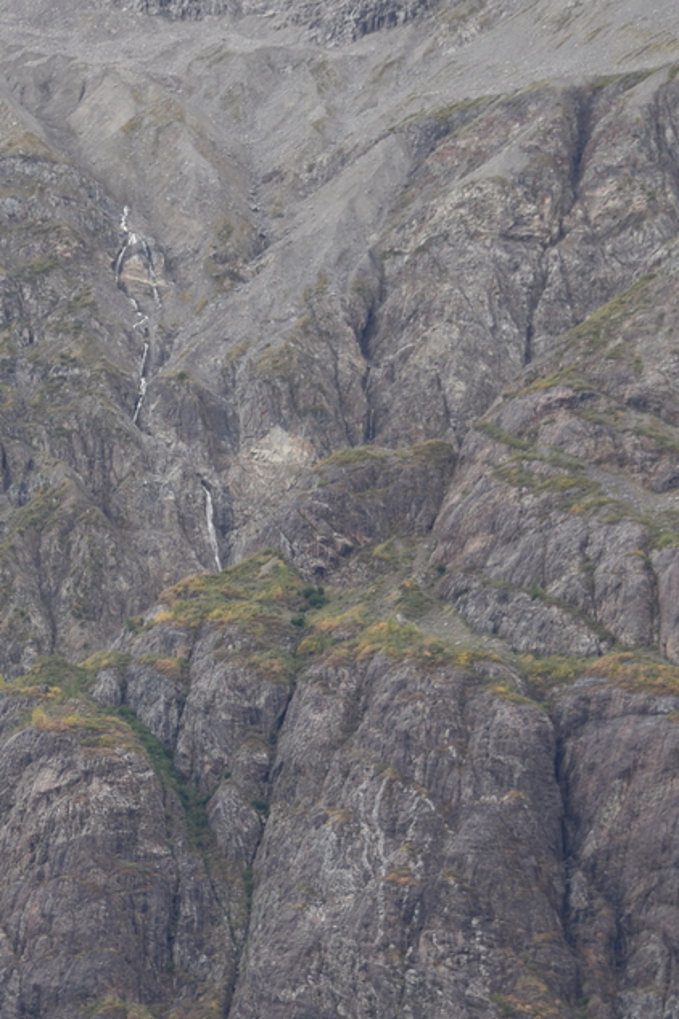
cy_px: 618
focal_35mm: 186
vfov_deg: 11.1
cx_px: 243
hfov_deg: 7.4
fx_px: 5262
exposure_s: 1/200
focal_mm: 92
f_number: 5.3
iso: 220
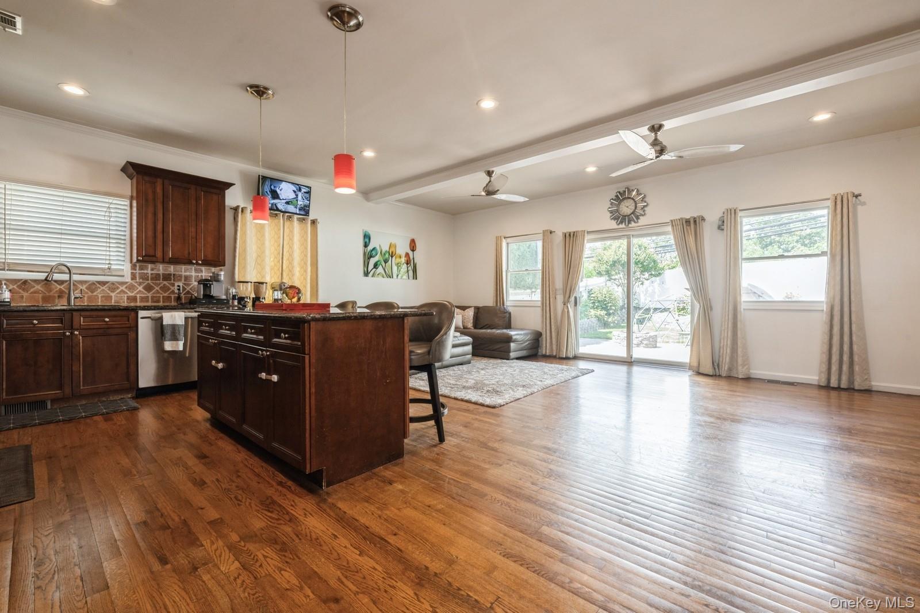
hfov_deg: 102.3
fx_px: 370
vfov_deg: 79.2
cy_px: 306
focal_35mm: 14
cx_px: 460
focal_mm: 14.5
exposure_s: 1/13
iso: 400
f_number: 13
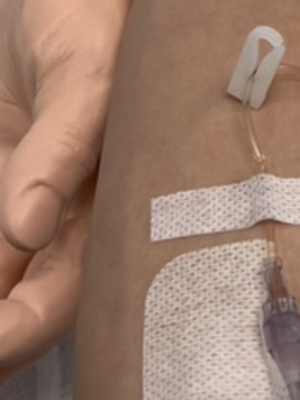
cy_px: -23
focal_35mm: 104
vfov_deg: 18.3
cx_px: 197
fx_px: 1202
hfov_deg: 14.2
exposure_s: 1/295
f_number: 1.5
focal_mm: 5.7
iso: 50
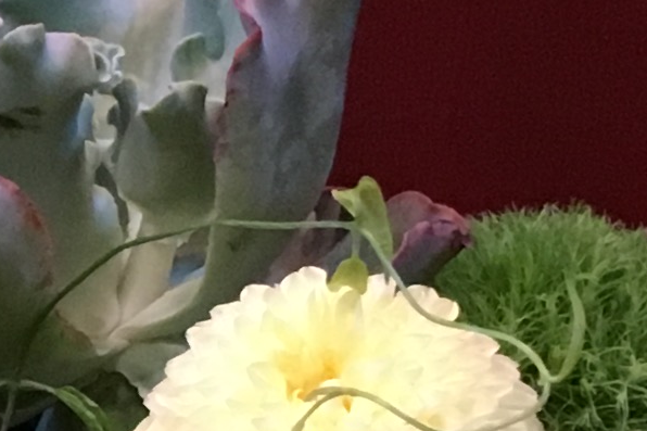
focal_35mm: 204
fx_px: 3665
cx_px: -527
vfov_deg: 6.7
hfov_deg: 9.6
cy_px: 556
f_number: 2.2
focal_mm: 4.15
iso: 250
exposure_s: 1/33
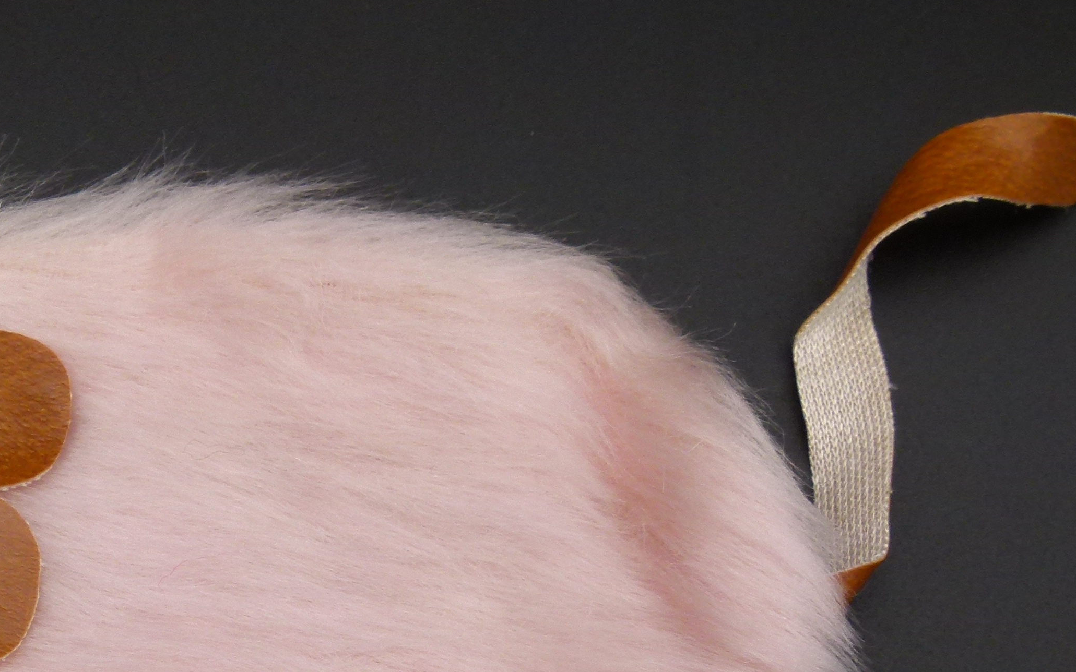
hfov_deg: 25.7
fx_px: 2346
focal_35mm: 80
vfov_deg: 16.1
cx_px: 374
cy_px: 579
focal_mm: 6.5
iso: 100
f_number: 3.6
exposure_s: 1/100
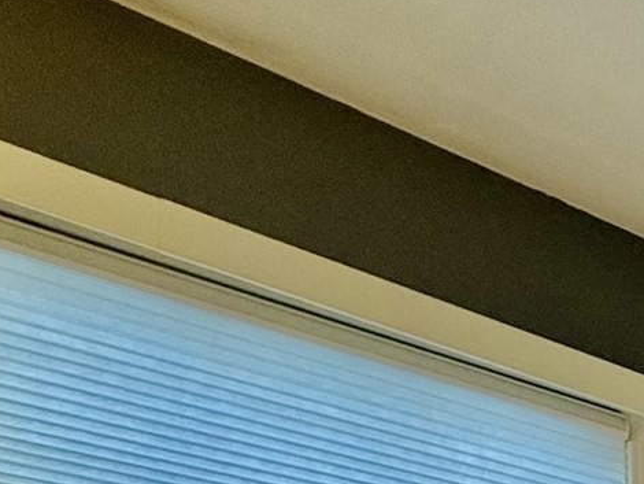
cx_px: 1193
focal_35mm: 61
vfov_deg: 18.2
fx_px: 1135
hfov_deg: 20.6
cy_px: 902
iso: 250
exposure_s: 1/120
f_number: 2.2
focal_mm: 2.22
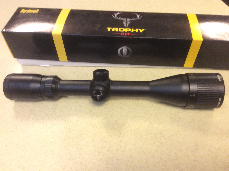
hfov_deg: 56.9
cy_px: 86
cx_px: 114
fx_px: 211
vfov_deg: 44.1
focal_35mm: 32
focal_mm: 3.3
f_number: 2.4
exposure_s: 1/24
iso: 160
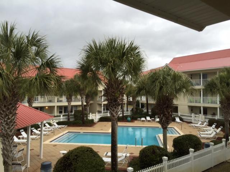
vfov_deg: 48.2
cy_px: 86
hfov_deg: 61.7
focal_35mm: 29
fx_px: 193
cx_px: 115
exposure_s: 1/120
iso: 32
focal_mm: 4.15
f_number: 2.2
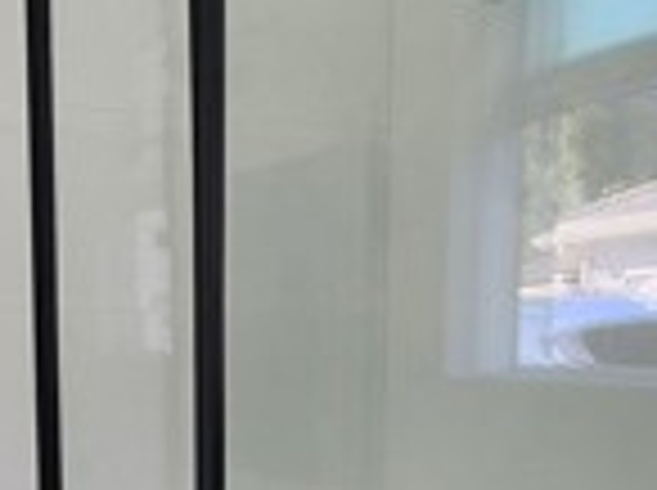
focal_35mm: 57
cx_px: 162
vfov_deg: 24.3
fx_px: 1080
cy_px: 499
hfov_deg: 33.2
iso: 64
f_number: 2.2
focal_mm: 2.2
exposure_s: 1/60
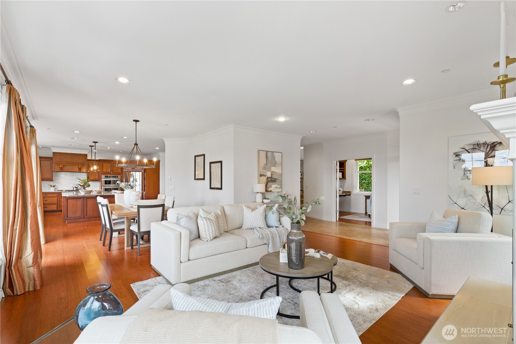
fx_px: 229
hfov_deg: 96.7
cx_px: 258
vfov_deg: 73.7
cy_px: 172
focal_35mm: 16
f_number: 9
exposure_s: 1/5
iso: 160
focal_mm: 16
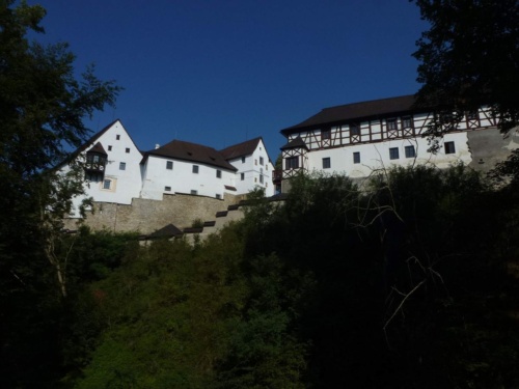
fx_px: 360
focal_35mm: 24
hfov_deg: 71.6
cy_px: 194
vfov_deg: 56.8
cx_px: 260
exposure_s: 1/2000
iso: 100
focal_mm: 4.3
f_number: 4.5
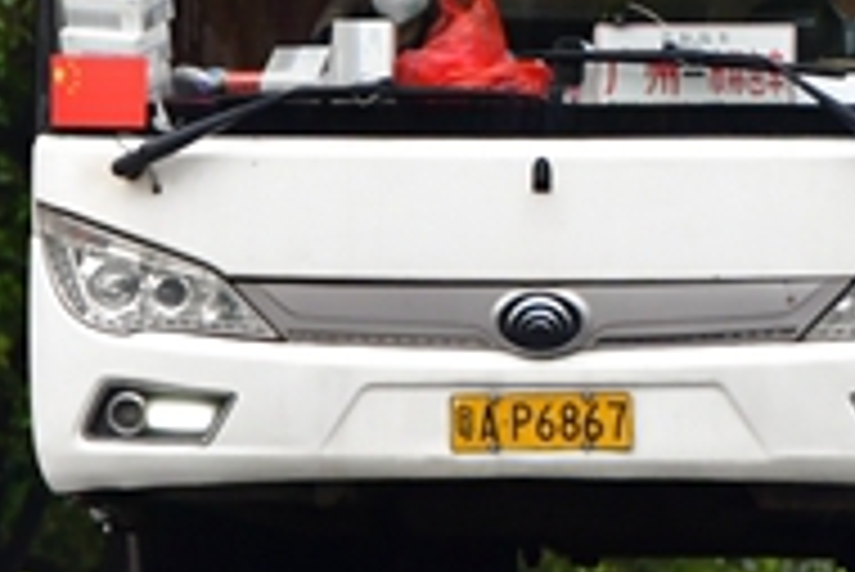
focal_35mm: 1065
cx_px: 526
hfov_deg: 1.9
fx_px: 25312
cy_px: -158
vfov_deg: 1.3
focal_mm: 150
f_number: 6.3
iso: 1000
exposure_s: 1/640
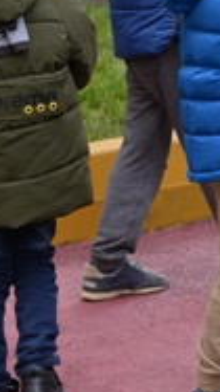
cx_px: 455
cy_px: -3
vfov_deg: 11.9
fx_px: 1859
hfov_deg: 6.5
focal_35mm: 179
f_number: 5
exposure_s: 1/200
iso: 1600
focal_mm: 50
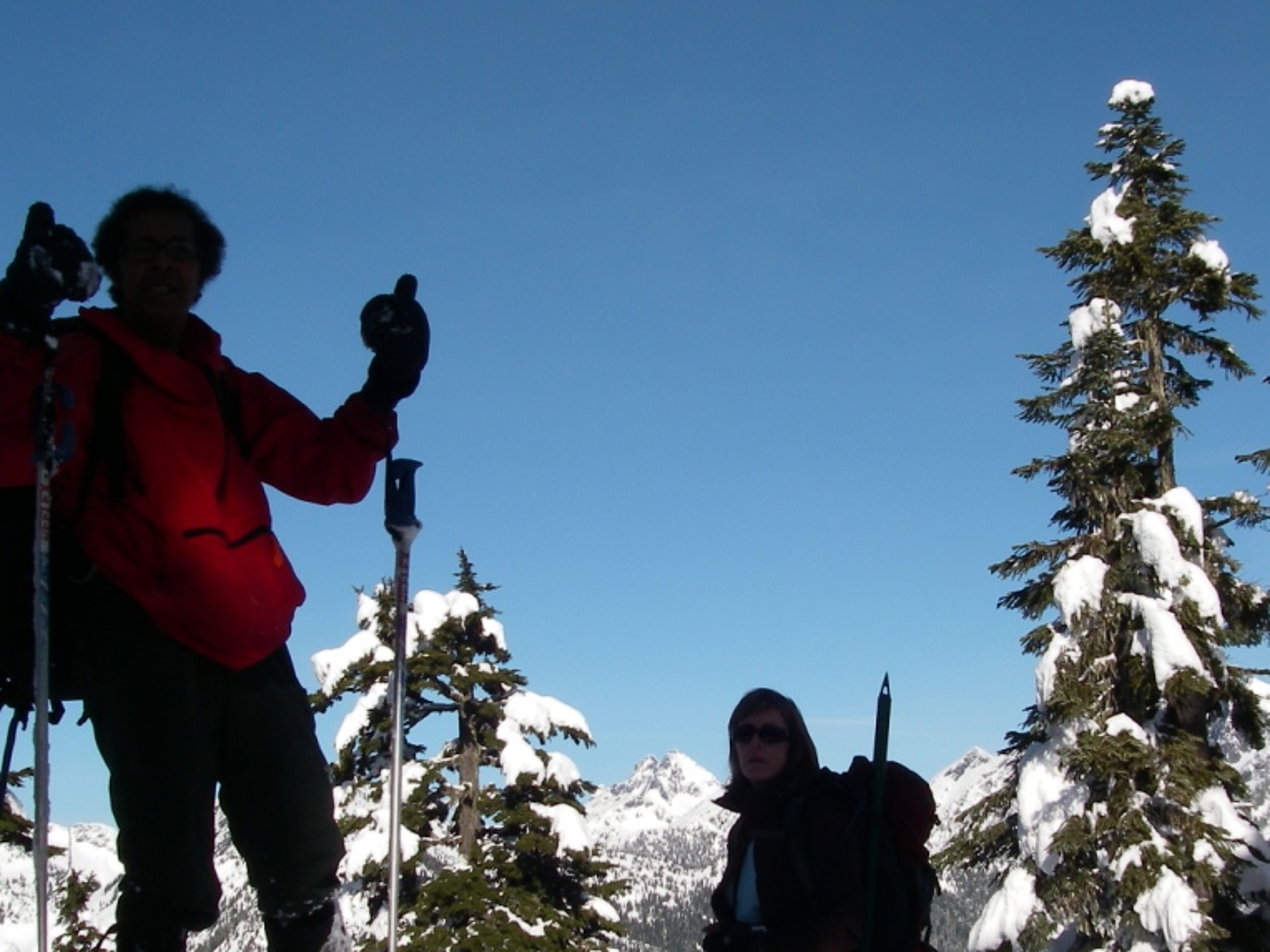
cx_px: 677
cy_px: 590
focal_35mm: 59
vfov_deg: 24.8
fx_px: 2165
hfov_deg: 32.7
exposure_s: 1/400
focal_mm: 7.3
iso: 64
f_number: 6.8
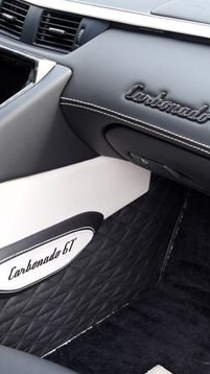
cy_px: 171
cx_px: 41
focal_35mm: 72
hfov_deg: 16.6
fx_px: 714
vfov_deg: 29.4
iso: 125
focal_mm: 24
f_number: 4
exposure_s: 1/60
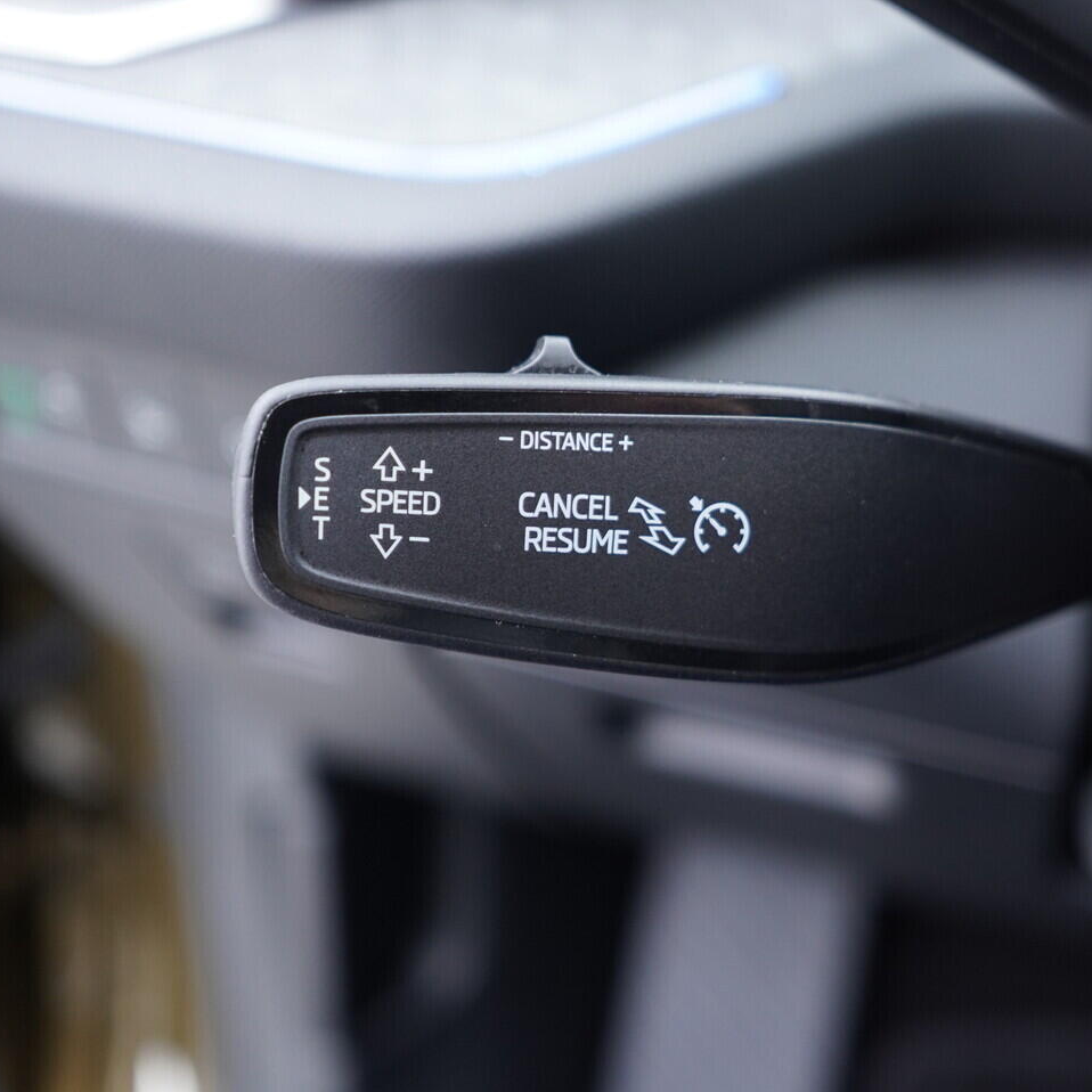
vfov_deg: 36.8
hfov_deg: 36.5
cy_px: 546
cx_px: 701
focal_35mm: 46
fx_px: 1642
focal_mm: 24
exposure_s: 1/40
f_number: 2.8
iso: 640
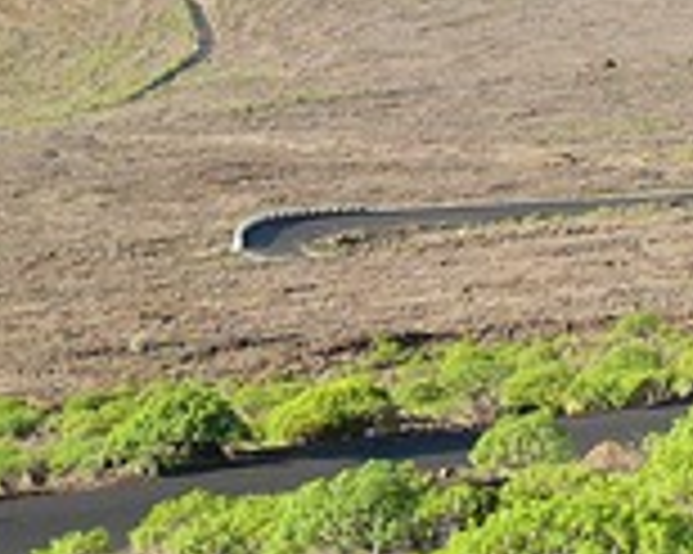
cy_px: 284
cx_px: 454
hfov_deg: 11.6
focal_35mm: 166
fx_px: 3403
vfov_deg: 9.3
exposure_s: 1/100
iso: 100
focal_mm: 7.4
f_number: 3.6
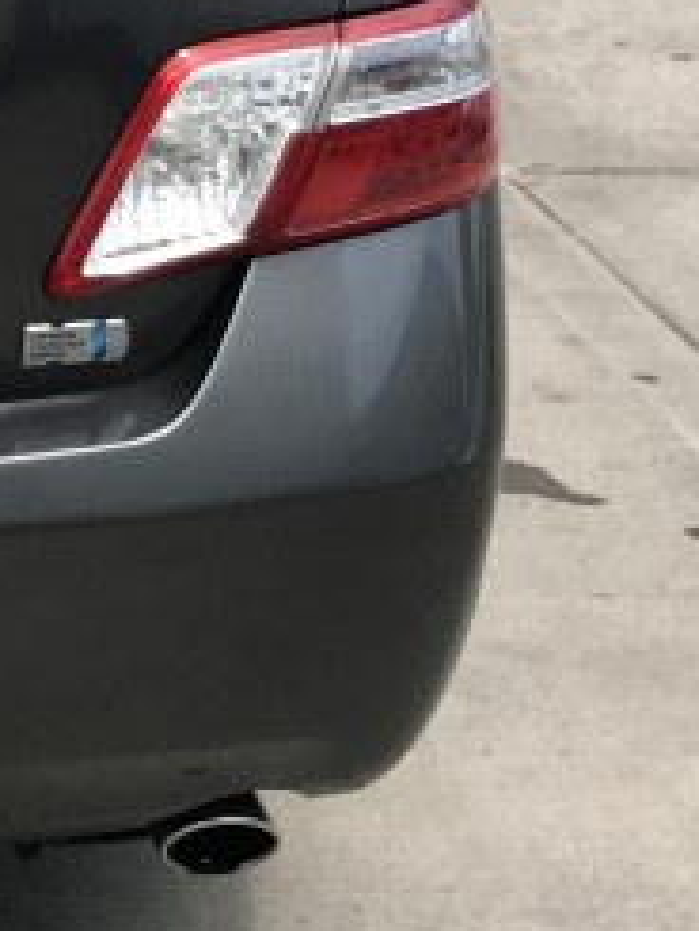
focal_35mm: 117
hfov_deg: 11.6
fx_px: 3147
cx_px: -623
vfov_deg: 16.6
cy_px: 103
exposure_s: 1/1389
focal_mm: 3.99
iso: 20
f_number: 1.8
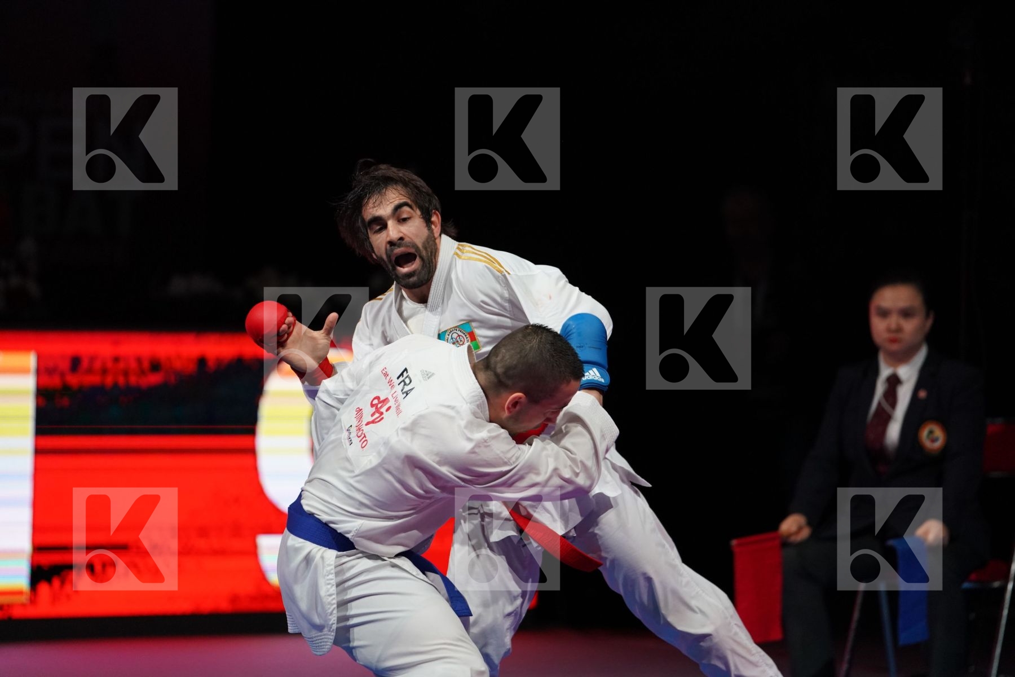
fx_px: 5638
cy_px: 338
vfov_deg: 6.9
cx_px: 508
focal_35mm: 200
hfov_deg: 10.3
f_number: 2.8
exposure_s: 1/1000
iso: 2500
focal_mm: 200
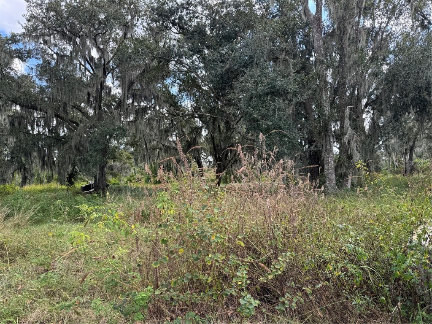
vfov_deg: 56.8
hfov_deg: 71.6
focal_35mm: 24
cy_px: 162
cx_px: 216
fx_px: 300
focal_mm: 6.76
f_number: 1.78
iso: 80
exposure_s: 1/627
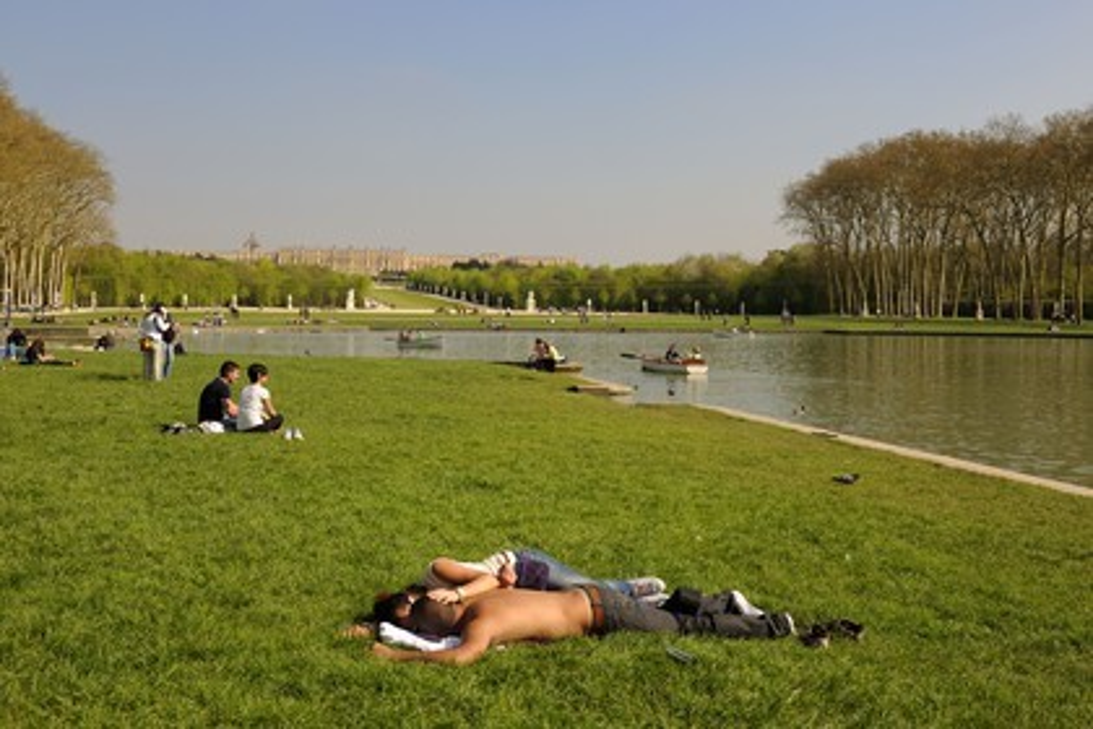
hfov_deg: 50.7
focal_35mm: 38
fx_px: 1154
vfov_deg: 35.1
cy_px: 364
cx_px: 546
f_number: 9
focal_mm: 38
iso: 100
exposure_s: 1/160
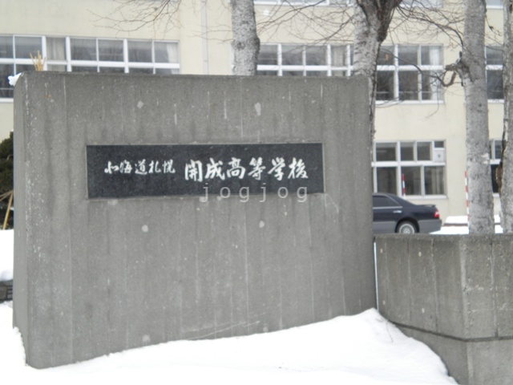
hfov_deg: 28.6
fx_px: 1008
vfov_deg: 21.6
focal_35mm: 68
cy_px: 192
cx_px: 256
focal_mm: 12.3
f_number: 4.6
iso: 113
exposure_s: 1/118
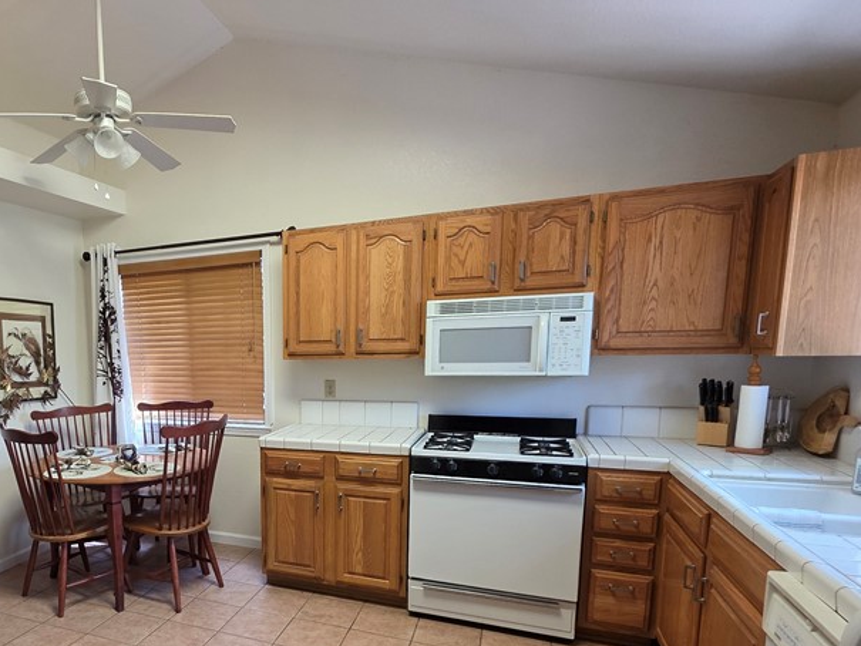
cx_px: 223
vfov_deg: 59.6
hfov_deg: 71.6
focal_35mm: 22
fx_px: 547
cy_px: 433
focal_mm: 2.2
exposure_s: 1/60
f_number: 1.9
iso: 250
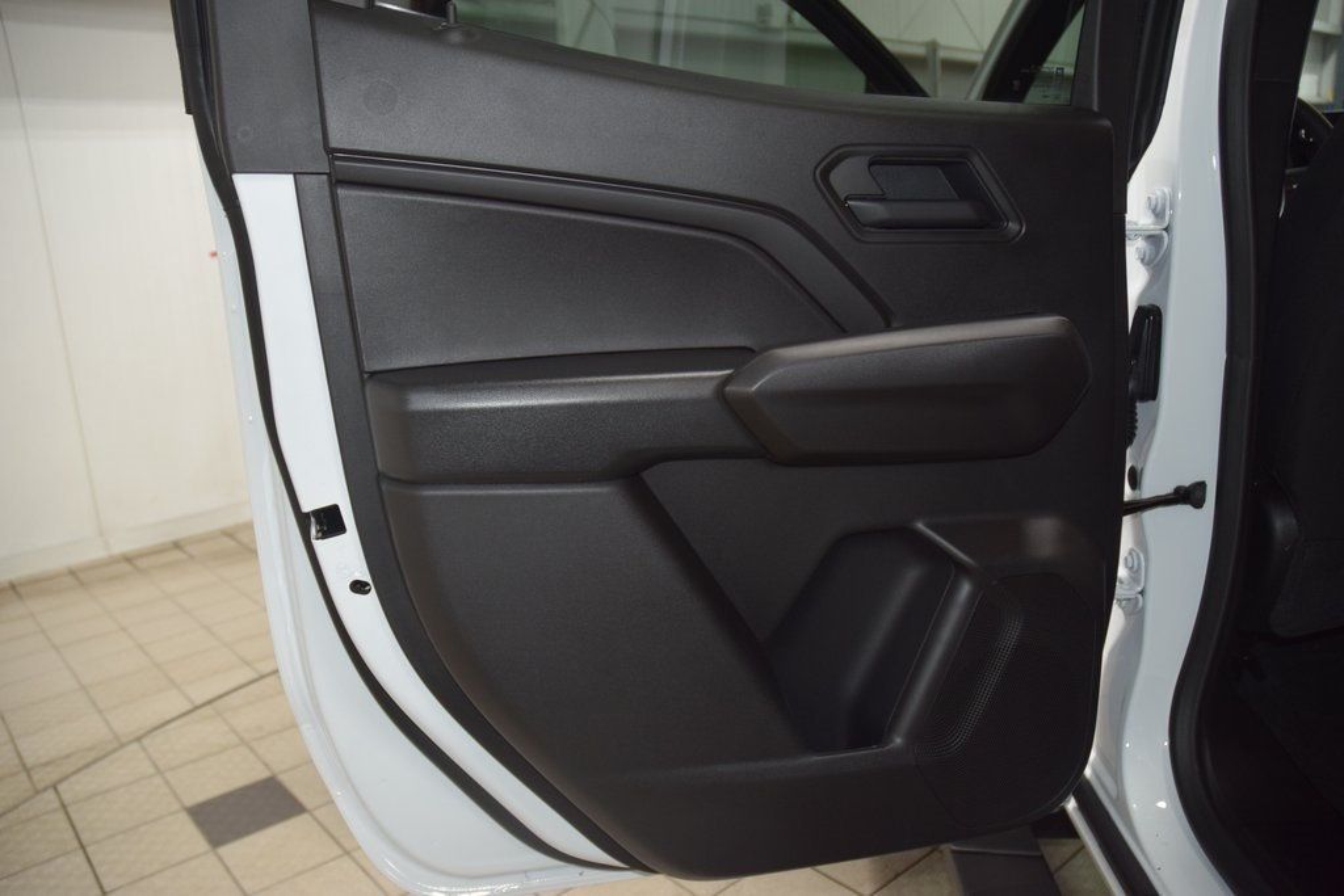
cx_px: 672
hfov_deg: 67.4
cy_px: 448
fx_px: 1008
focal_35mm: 27
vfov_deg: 47.9
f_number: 3.5
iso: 900
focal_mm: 18
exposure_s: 1/60
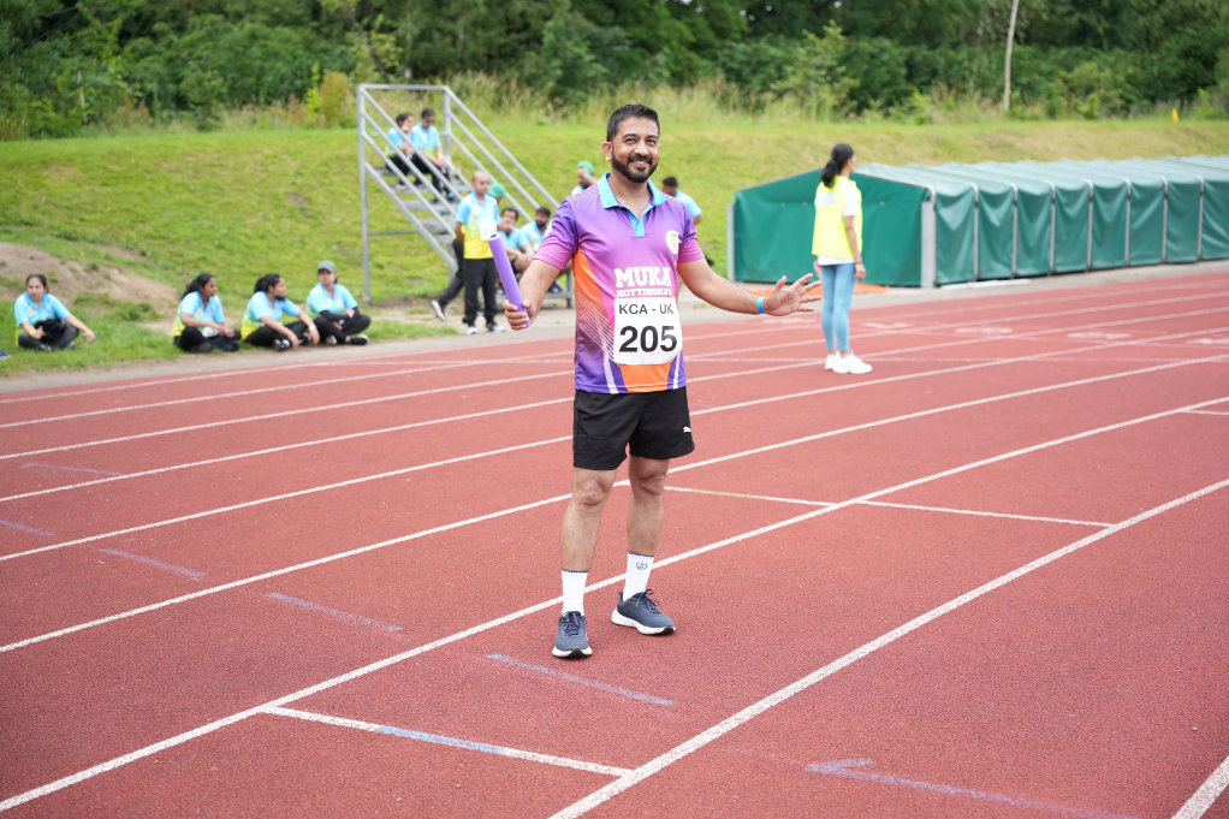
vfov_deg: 26.8
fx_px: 1720
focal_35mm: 50
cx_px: 614
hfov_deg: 39.3
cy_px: 410
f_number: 2.8
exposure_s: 1/640
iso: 250
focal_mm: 50.4
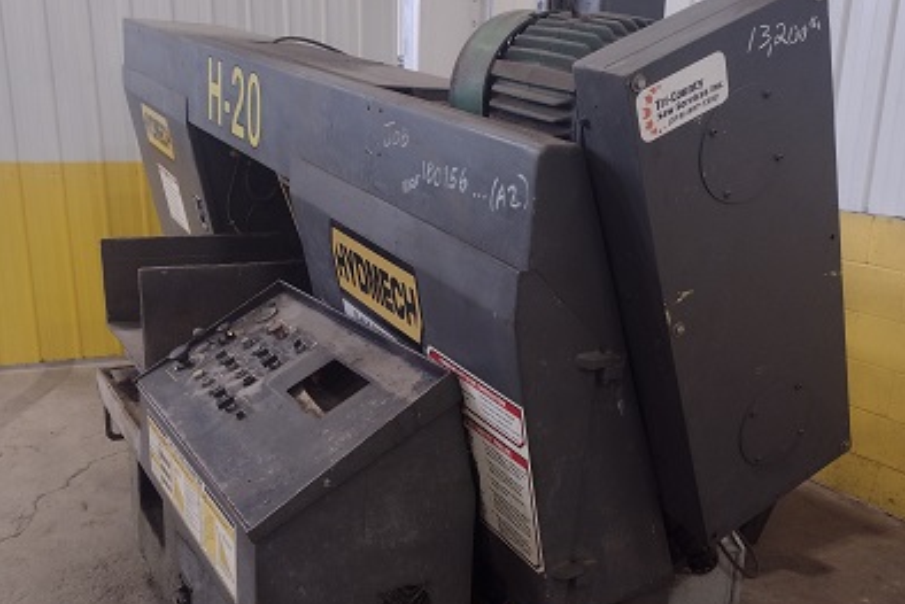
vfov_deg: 34.9
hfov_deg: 50.7
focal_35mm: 38
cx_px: 455
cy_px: 369
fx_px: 956
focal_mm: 4.71
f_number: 1.7
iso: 328
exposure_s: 1/40
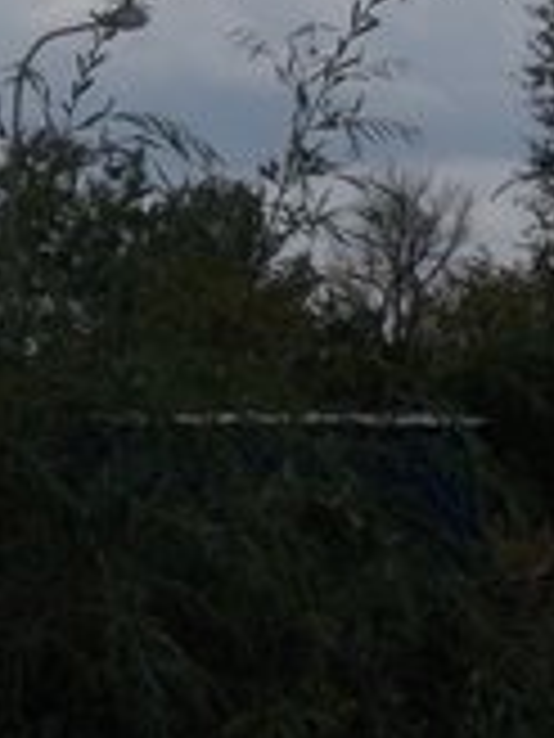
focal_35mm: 472
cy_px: -567
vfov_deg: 4.2
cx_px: 61
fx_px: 10072
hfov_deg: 3.1
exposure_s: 1/80
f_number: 16.3
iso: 80
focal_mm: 23
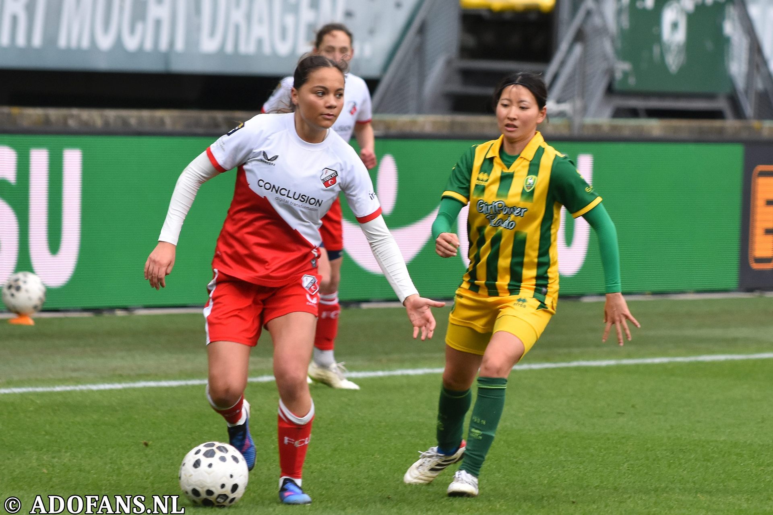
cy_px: 258
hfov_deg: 8.1
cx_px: 386
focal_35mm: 255
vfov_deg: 5.4
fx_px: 5475
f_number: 3.2
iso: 800
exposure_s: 1/800
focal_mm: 170
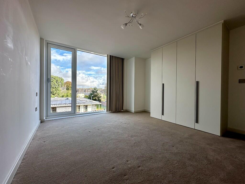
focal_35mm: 14
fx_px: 99
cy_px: 92
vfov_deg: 85.7
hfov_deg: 102.1
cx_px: 122
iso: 40
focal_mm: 2.22
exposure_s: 1/300
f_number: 2.2
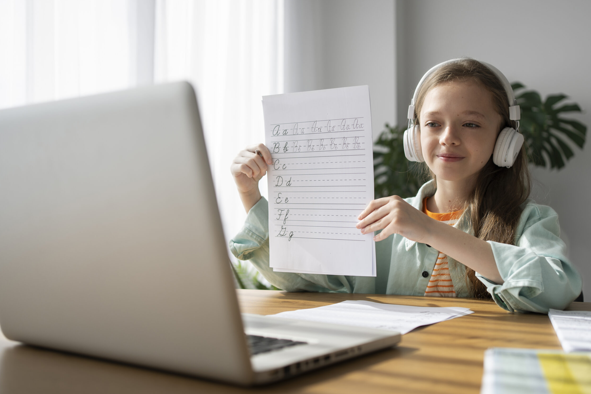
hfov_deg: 53.1
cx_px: 298
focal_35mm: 36
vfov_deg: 36.9
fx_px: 591
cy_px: 198
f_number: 2.8
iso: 125
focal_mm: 35
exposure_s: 1/500
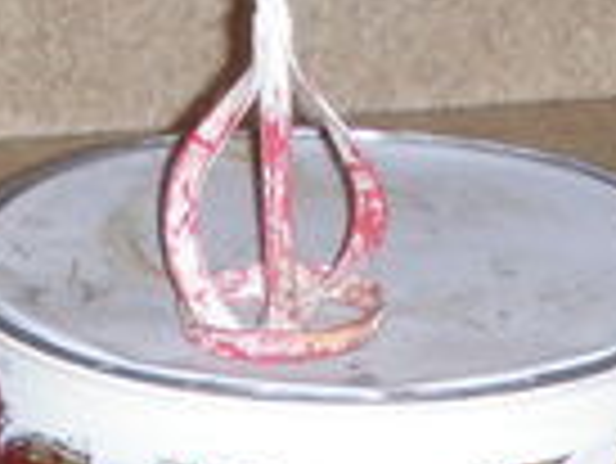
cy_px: 631
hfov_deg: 11.2
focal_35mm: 177
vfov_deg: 8.3
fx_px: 3153
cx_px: 360
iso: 200
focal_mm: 6.7
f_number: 3.5
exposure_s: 1/30
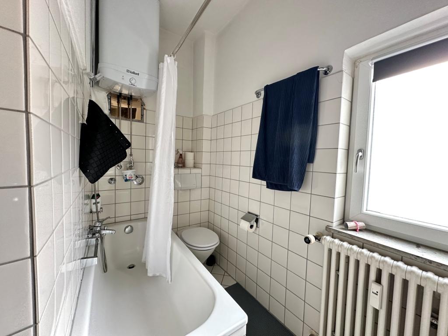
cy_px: 168
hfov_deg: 102.1
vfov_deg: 85.7
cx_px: 224
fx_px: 181
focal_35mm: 14
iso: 250
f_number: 2.2
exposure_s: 1/99
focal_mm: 2.22
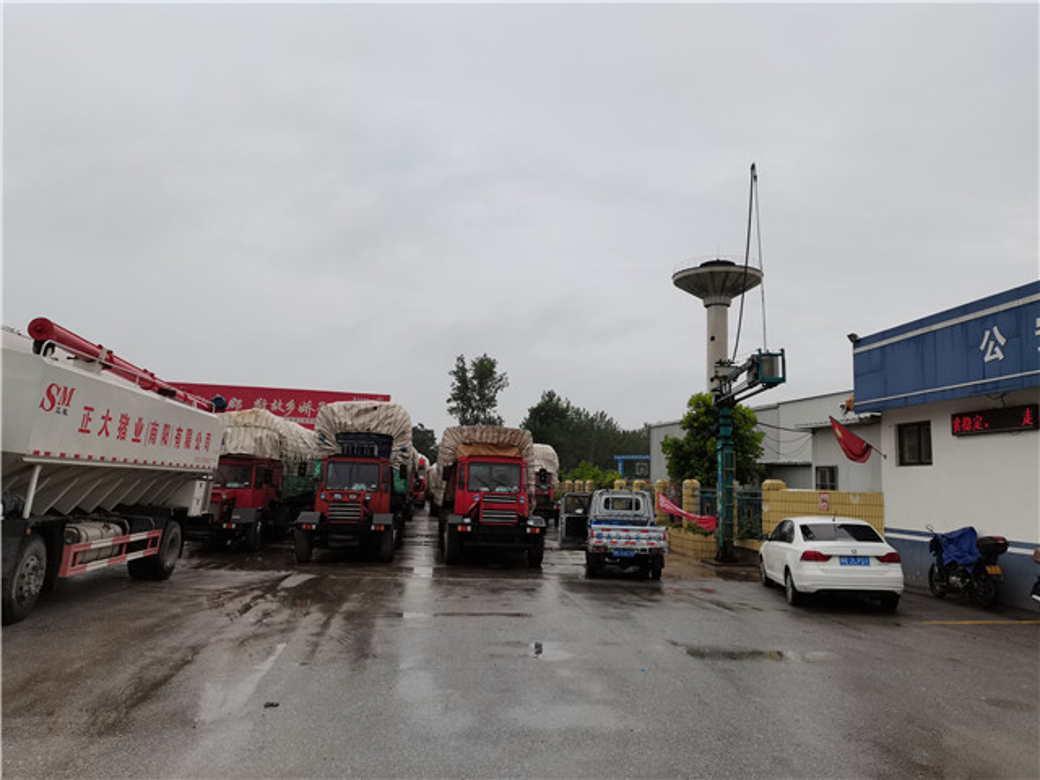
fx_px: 781
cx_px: 520
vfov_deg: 53.1
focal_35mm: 26
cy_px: 390
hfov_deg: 67.3
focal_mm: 5.58
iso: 50
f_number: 1.8
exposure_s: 1/431
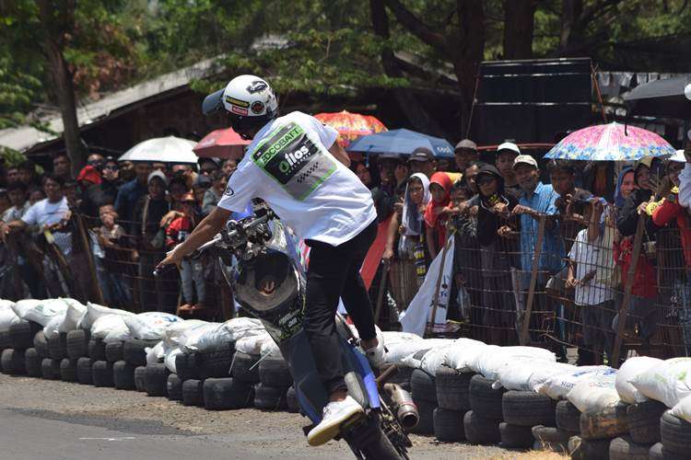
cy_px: 230
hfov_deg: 8.9
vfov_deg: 5.9
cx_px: 346
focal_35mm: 232
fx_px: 4462
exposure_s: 1/1600
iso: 400
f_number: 7.1
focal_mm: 155
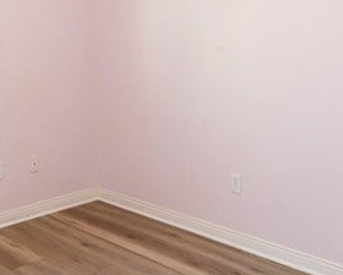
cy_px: 30
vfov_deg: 30.2
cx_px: 70
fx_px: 487
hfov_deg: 37.4
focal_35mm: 48
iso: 800
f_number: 5
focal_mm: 14
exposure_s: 1/100
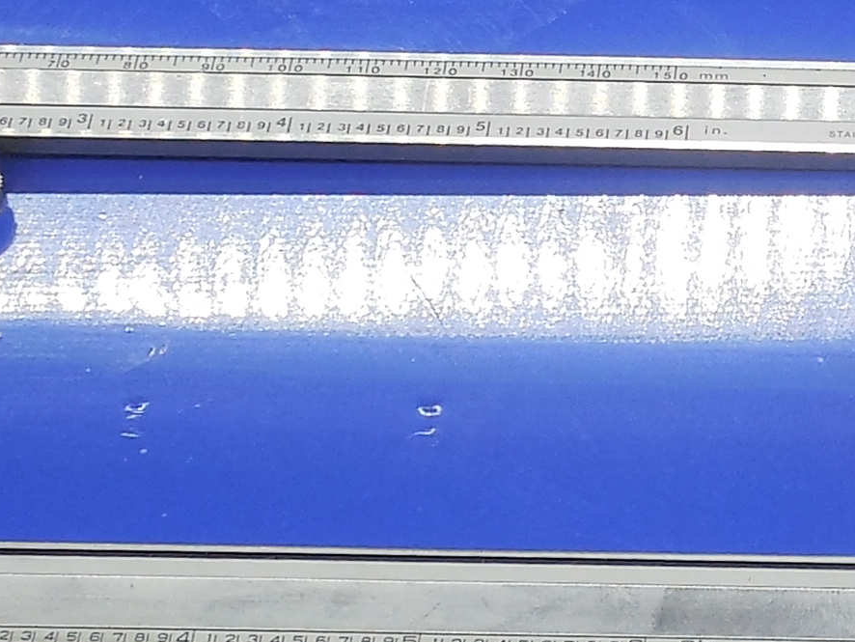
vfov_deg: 11.4
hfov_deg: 14.6
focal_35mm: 130
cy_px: 162
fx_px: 3212
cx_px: 1088
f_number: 3.3
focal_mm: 4.5
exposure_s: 1/100
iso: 125
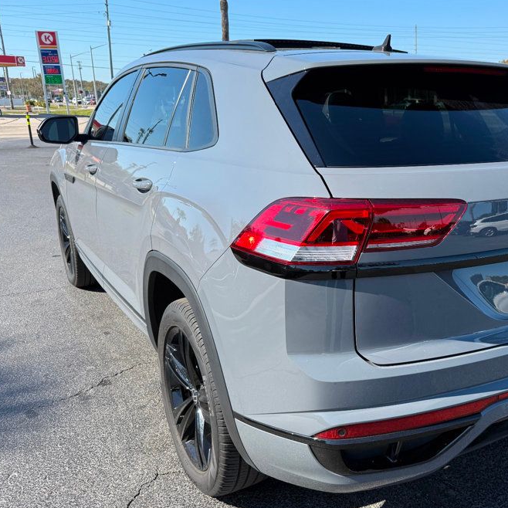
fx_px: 548
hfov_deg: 47.7
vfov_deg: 49.7
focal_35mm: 33
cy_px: 260
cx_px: 387
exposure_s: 1/2000
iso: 80
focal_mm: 6.76
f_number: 1.78
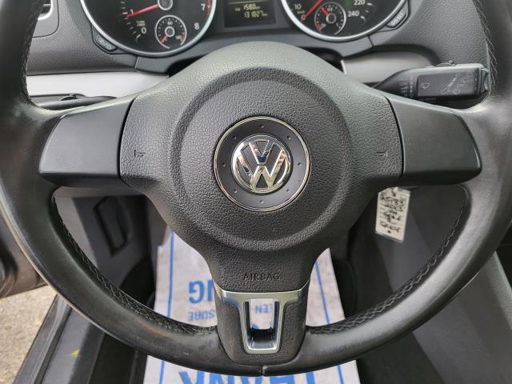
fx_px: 385
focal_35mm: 26
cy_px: 192
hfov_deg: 67.3
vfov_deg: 53.1
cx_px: 256
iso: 50
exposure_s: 1/120
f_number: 1.8
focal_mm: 5.4
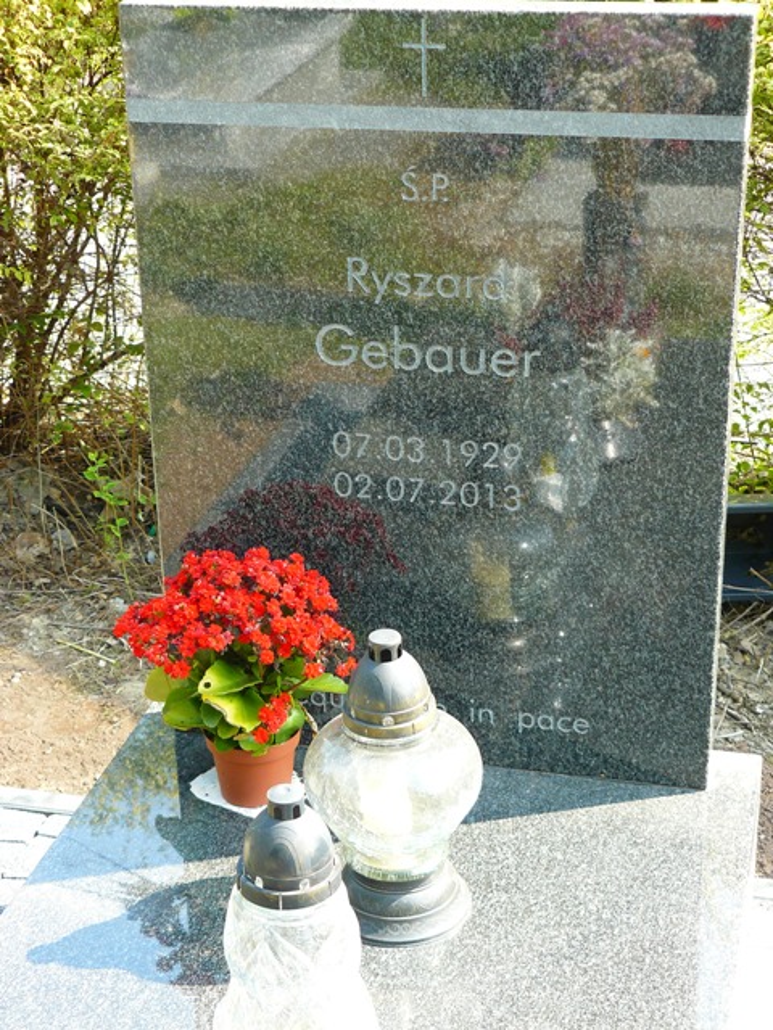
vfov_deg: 30.7
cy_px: 515
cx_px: 386
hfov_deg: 23.3
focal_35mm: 63
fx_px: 1876
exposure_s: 1/100
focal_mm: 10.5
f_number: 3.2
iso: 100
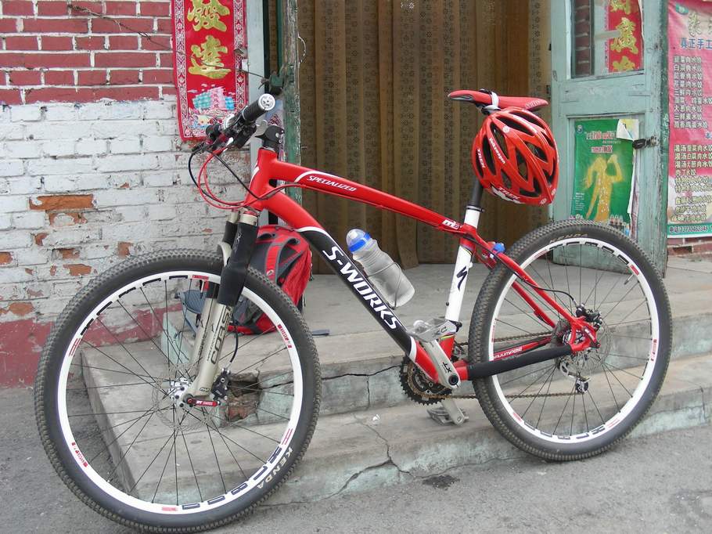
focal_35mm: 41
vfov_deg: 35.1
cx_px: 356
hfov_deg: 45.8
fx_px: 843
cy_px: 267
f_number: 3.5
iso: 50
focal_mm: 6.8
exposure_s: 1/90.3
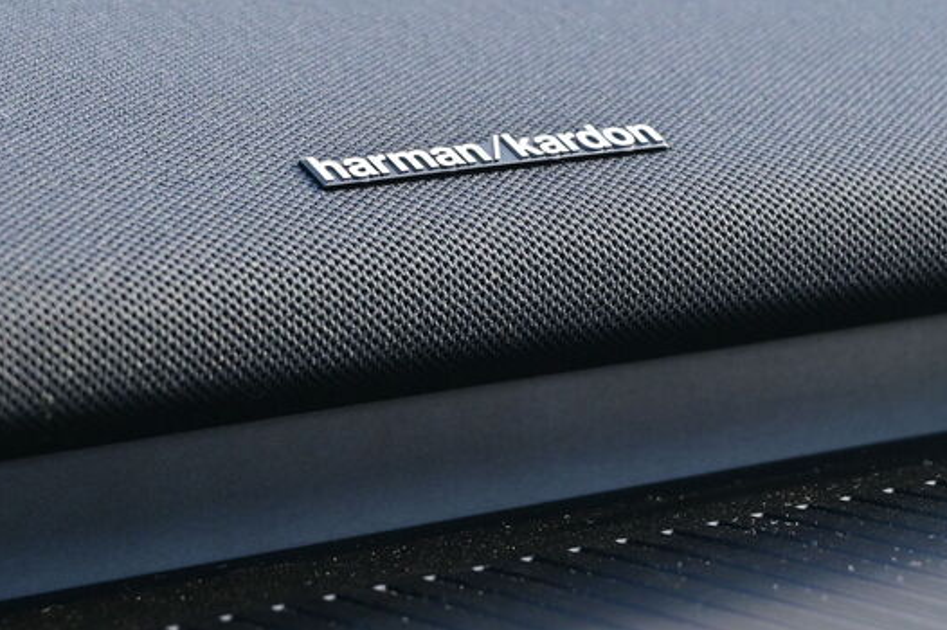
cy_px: 142
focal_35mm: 137
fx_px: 3601
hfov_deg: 15.0
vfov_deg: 10.0
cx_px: 385
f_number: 6.3
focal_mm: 50
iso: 250
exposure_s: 1/100
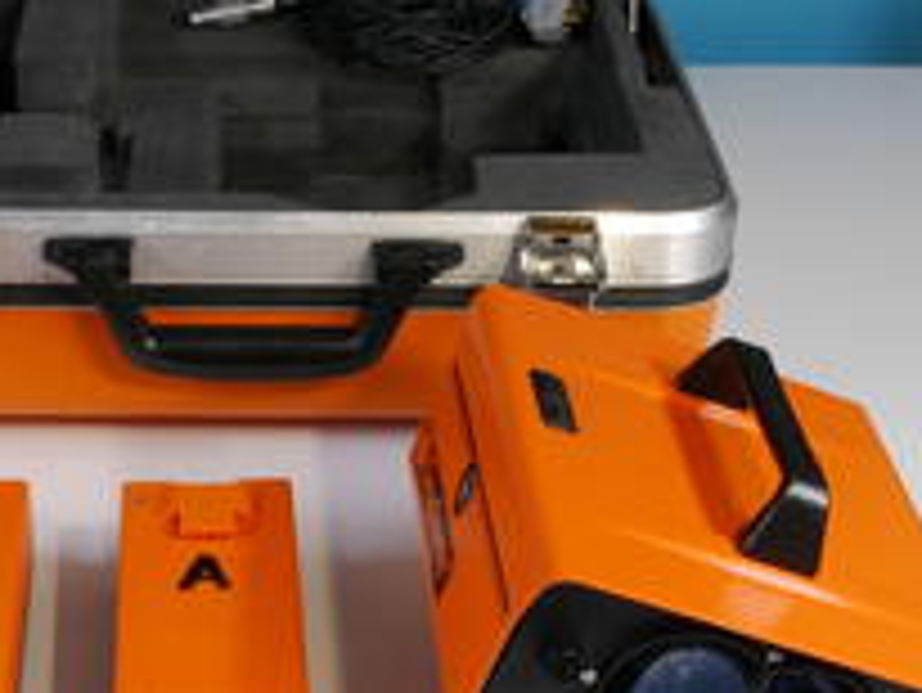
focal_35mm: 82
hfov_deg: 23.6
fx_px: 2185
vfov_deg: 18.0
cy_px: 382
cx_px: 238
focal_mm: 21
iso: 800
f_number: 22
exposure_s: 1/1.6
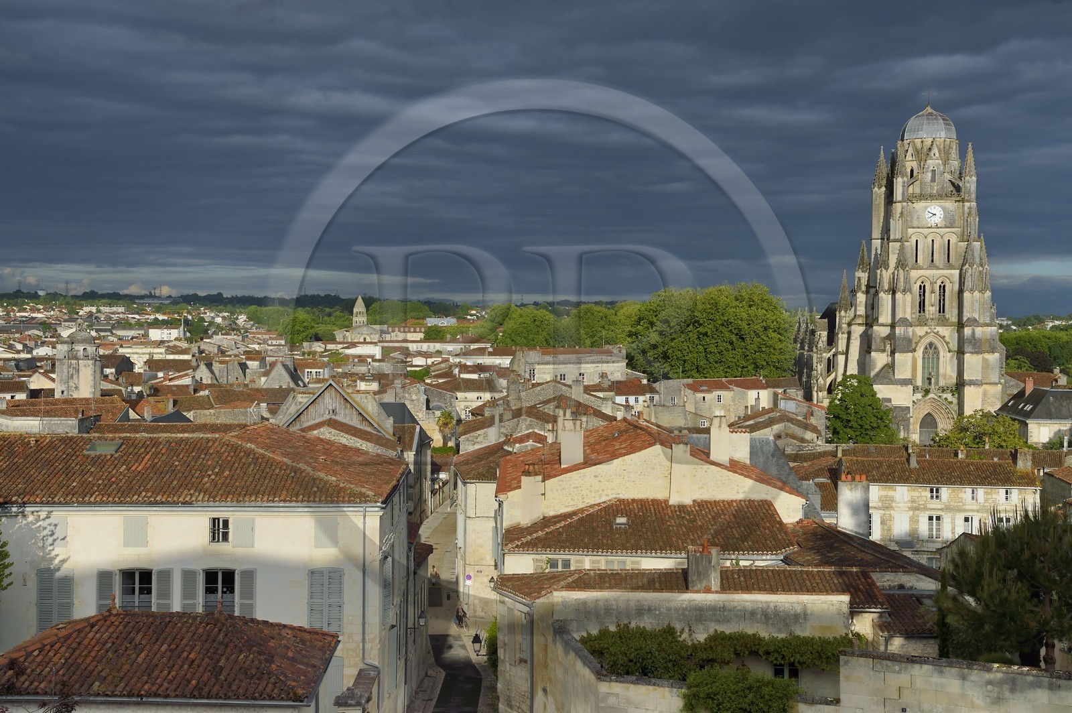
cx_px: 536
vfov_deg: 28.0
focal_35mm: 48
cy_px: 356
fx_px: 1428
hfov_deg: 41.1
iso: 200
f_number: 13
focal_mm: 48
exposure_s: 1/320
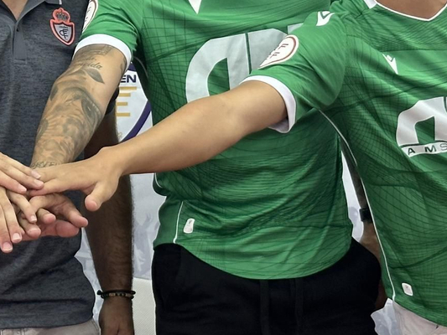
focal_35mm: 144
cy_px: 131
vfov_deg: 10.3
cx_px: -51
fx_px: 1860
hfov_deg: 13.4
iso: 100
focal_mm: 6.86
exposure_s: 1/50
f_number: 1.78
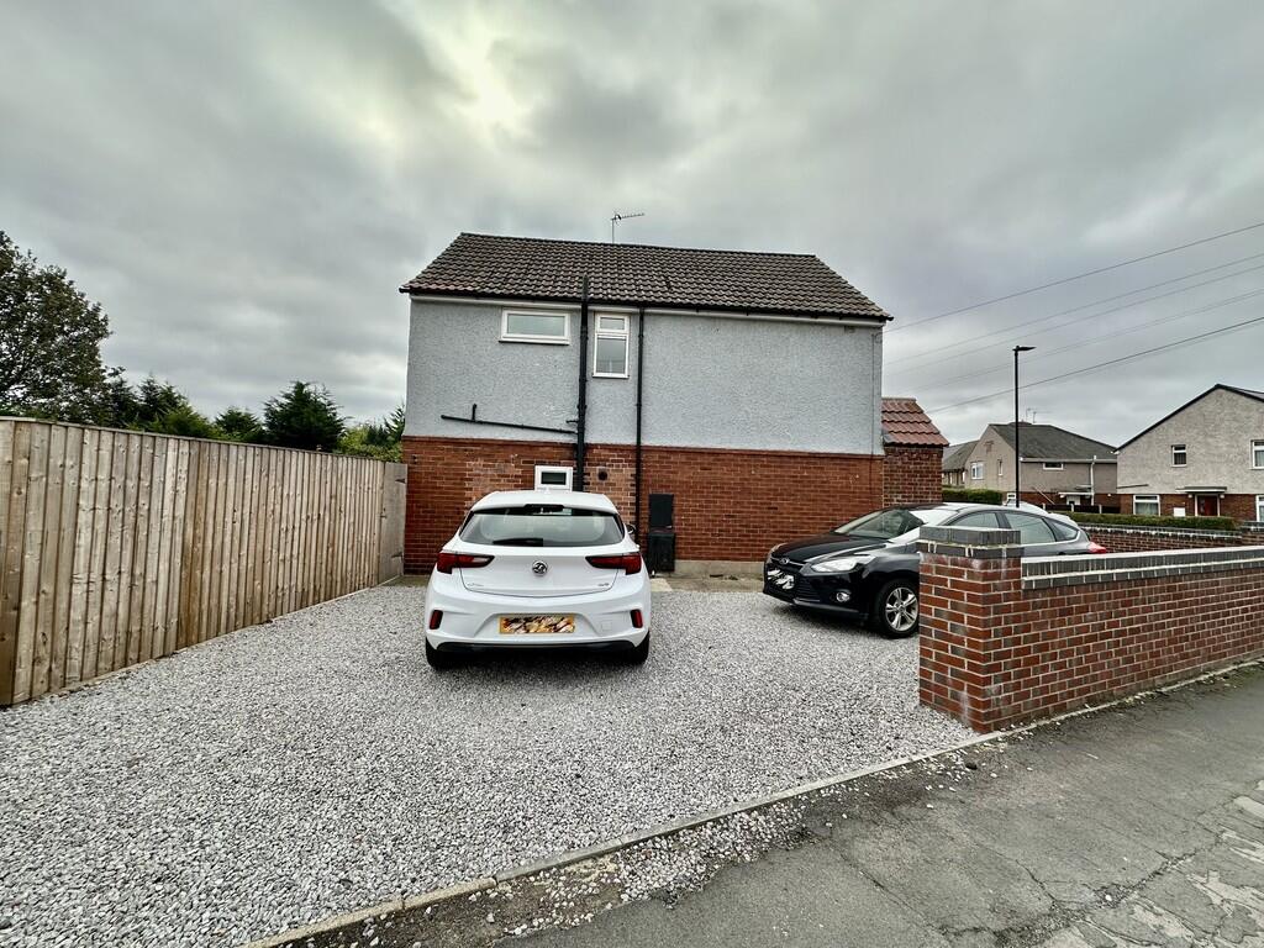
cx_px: 632
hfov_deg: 102.1
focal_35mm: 14
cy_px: 474
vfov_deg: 85.7
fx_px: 511
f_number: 2.2
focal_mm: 2.22
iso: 40
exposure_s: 1/430
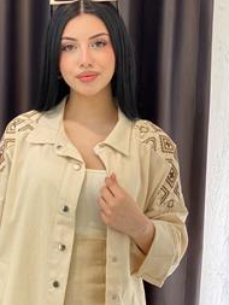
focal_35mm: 85
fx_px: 749
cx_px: 81
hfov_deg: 17.3
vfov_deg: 22.9
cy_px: 204
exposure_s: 1/122
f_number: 2
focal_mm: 6
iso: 80
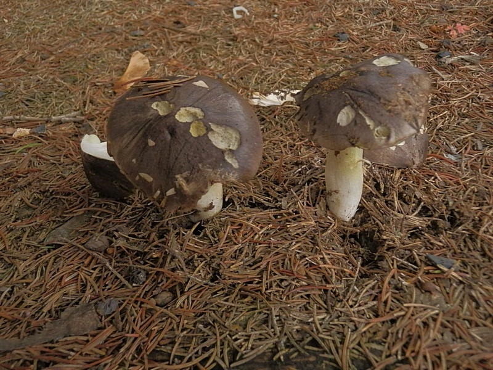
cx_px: 246
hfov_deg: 50.1
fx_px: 527
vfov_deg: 38.7
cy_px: 185
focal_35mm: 37
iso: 800
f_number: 3.9
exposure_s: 1/125
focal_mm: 6.7
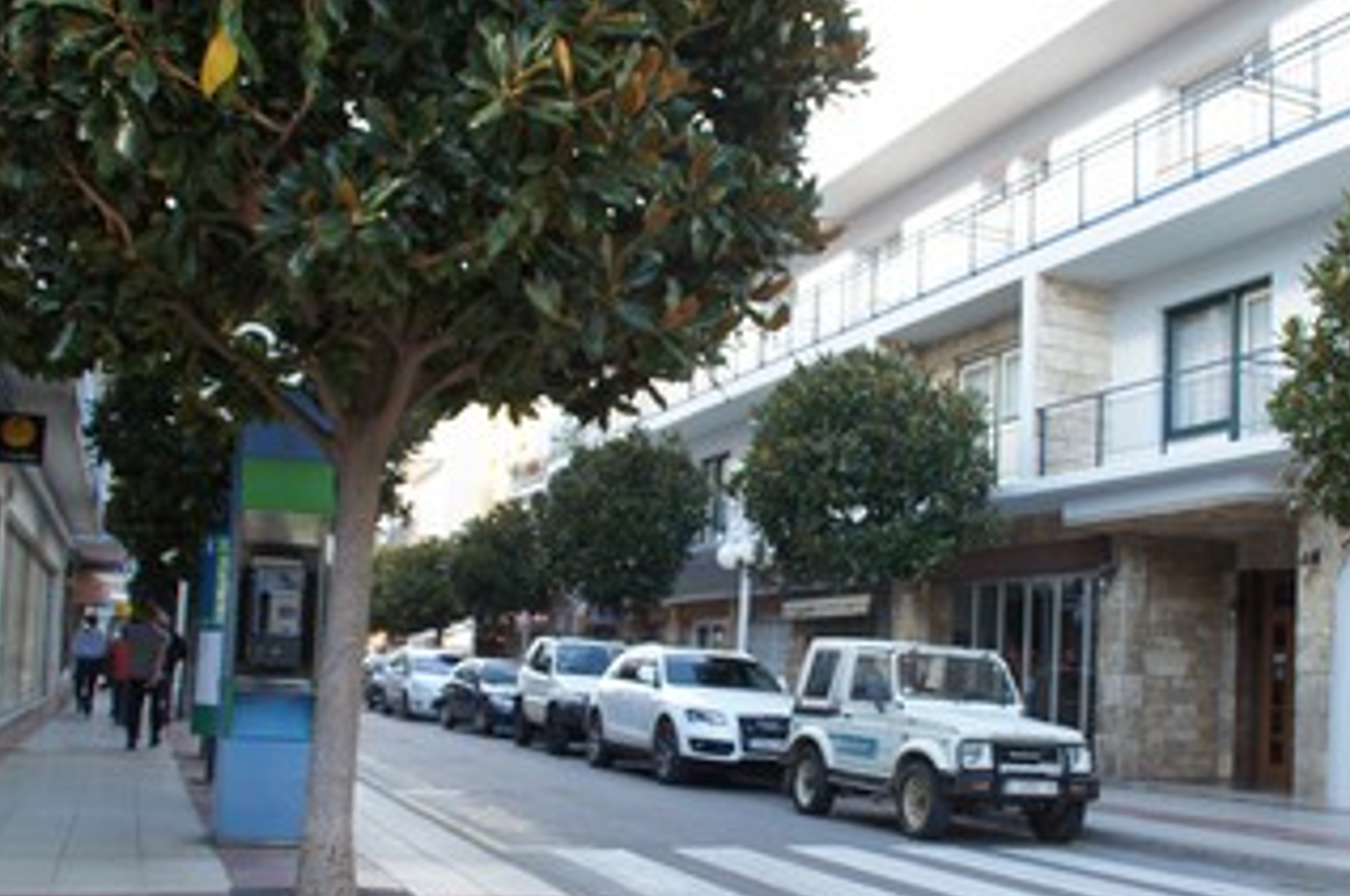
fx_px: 1460
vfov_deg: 33.9
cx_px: 819
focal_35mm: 39
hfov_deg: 49.3
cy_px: 580
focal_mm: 18
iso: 100
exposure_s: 1/60
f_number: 5
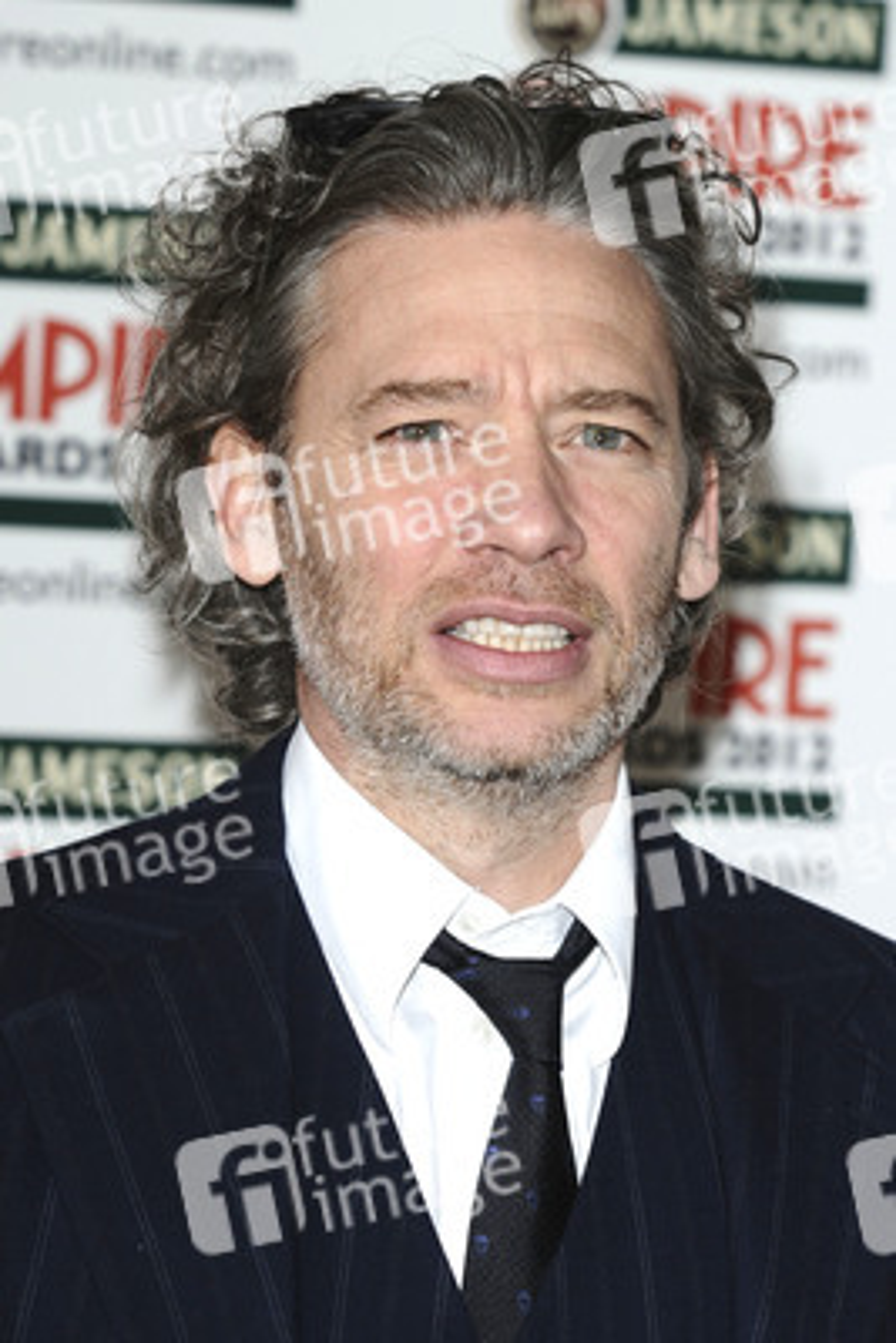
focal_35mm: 150
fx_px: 5595
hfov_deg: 9.2
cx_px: 448
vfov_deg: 13.7
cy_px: 672
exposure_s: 1/200
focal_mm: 100
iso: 200
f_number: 4.5
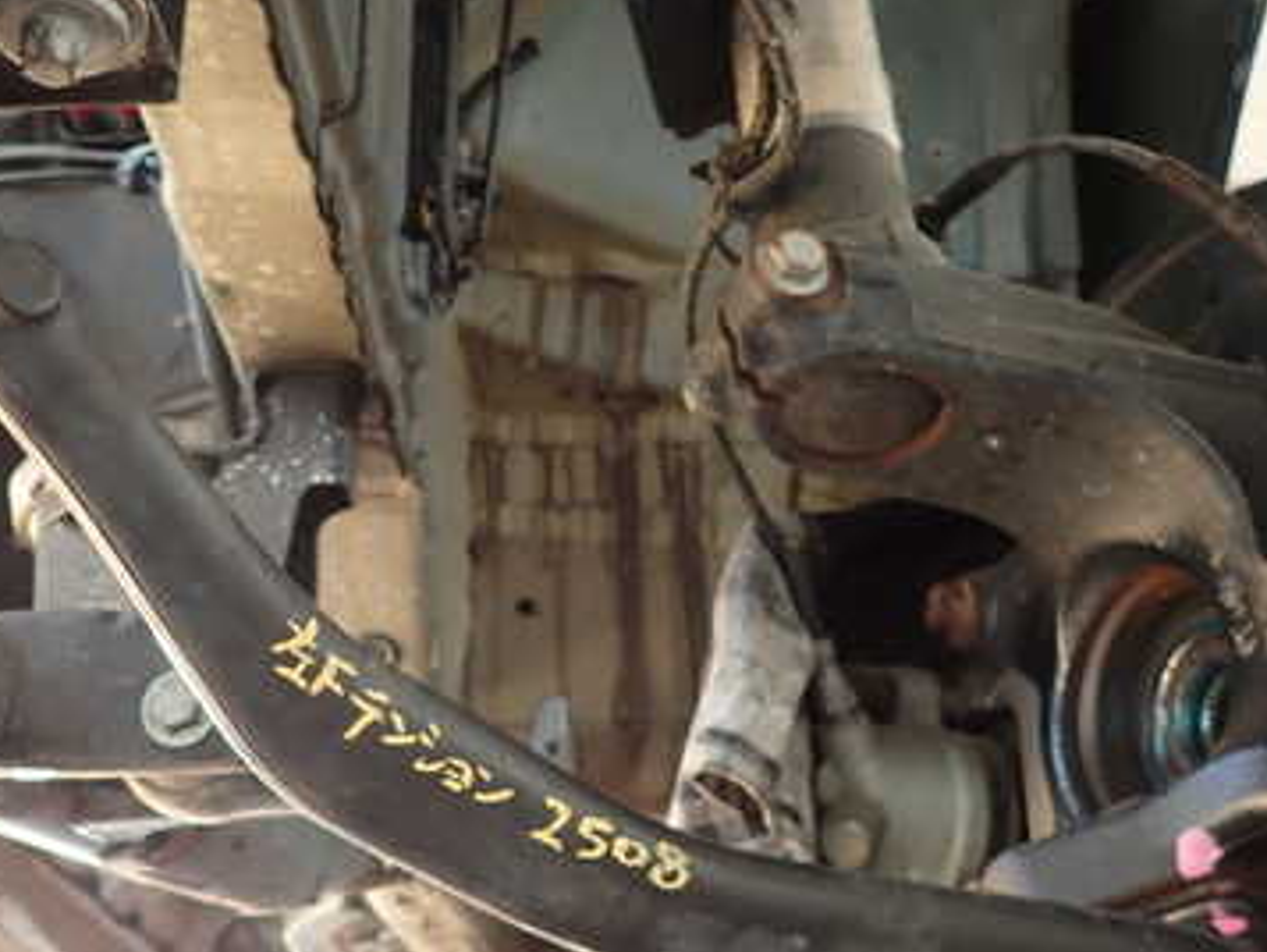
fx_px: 1538
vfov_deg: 34.4
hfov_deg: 44.1
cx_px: 415
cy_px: 472
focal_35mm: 42
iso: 200
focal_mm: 4.5
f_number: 2
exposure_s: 1/30
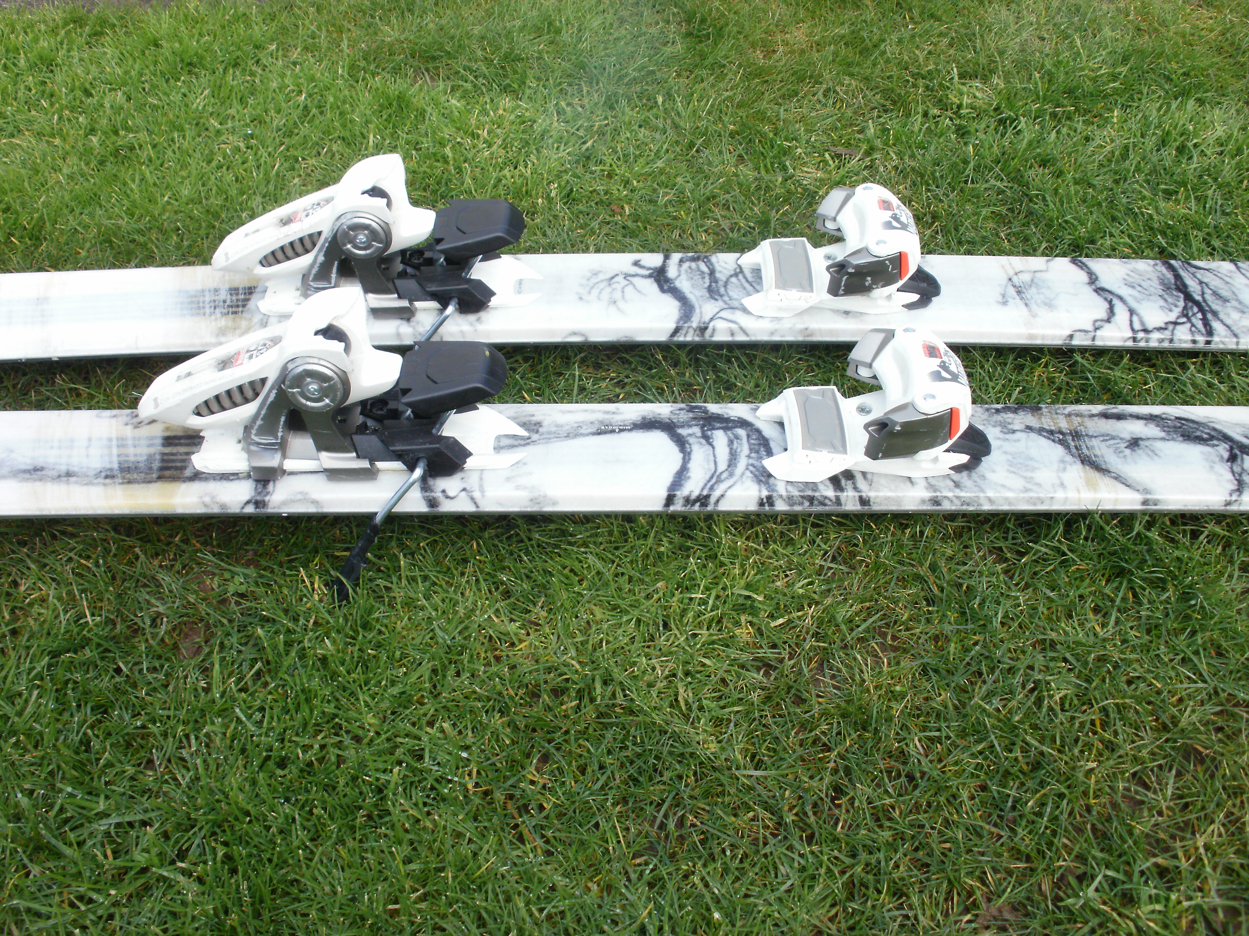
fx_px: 1299
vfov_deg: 39.7
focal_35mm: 36
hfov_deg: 51.4
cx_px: 624
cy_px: 468
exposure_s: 1/100
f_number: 5.6
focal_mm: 6.3
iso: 100
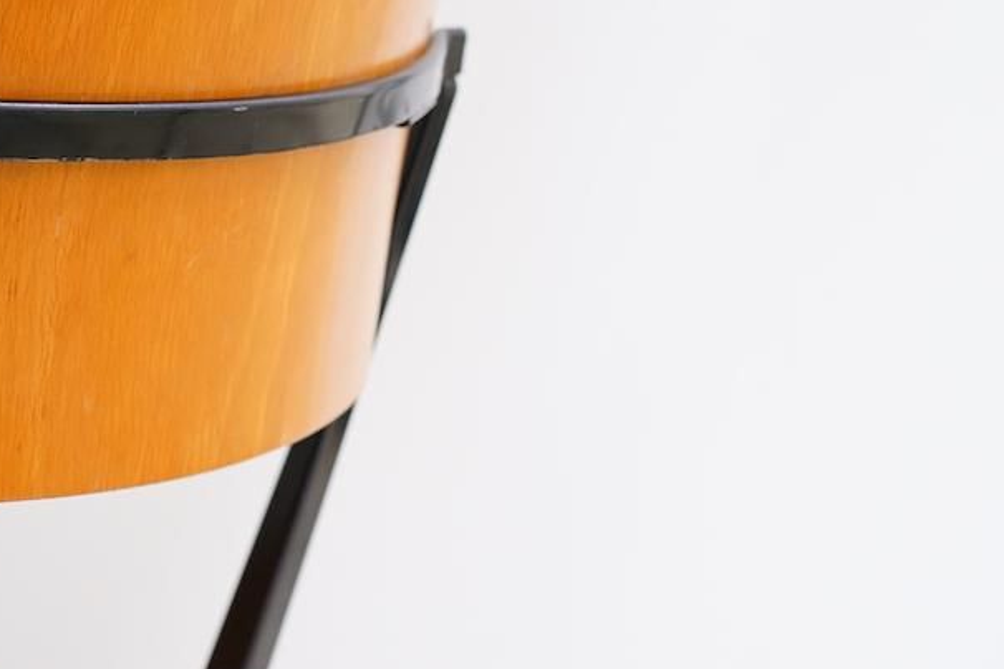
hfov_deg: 18.5
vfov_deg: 12.5
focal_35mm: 109
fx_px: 3040
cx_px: 147
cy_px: 209
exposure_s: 1/100
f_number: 4.5
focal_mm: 55
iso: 800
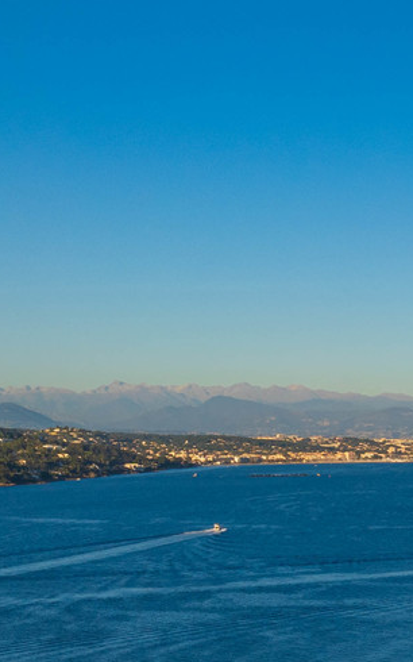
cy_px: 608
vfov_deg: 24.2
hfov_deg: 13.6
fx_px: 1496
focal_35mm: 83
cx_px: 807
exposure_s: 1/160
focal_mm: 12.3
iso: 100
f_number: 10
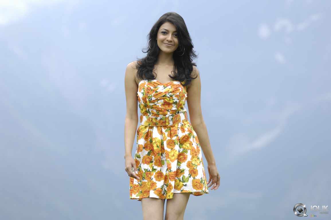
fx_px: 1654
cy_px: 110
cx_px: 166
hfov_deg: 11.4
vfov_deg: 7.6
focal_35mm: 180
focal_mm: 120
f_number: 3.5
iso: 400
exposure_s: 1/500
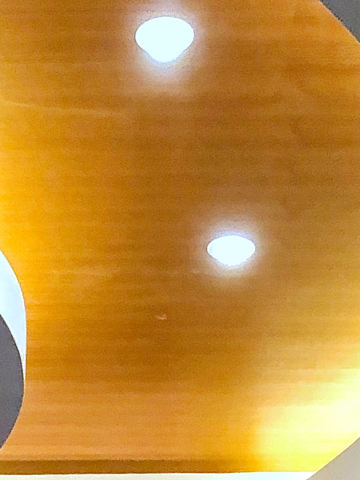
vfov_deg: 14.1
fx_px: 1747
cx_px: 98
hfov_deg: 11.7
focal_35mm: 126
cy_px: 821
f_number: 1.8
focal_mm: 4
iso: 100
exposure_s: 1/5
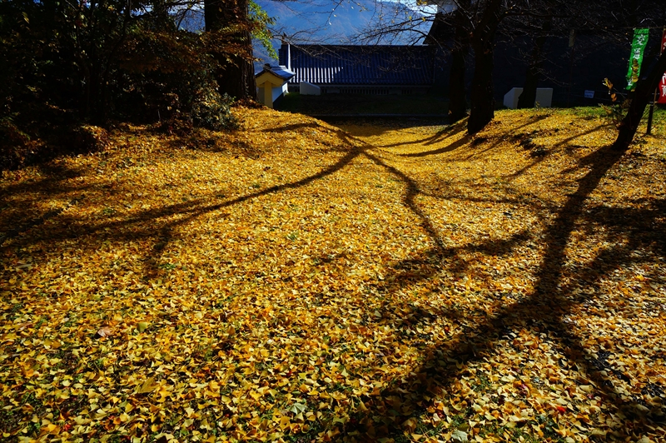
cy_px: 222
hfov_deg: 67.4
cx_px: 333
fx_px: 499
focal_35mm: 27
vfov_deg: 47.9
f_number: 9
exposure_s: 1/320
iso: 100
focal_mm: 18
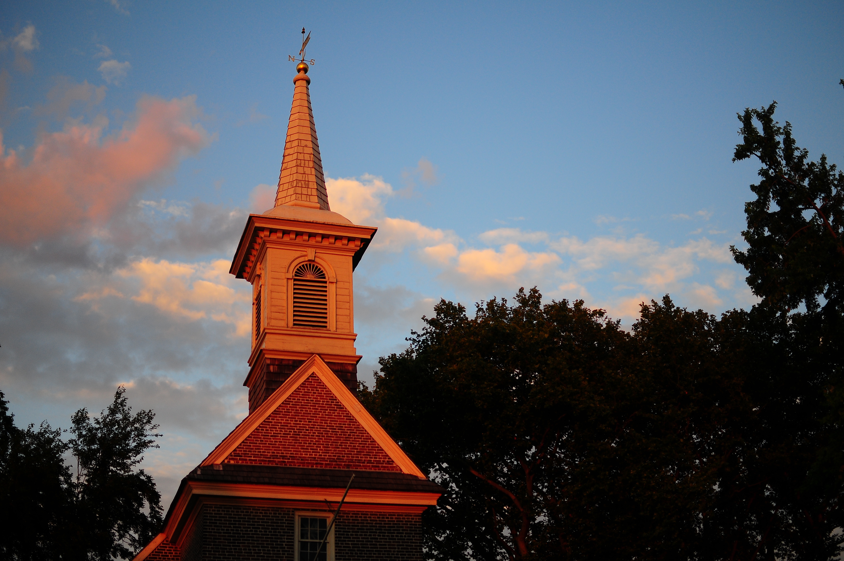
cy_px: 280
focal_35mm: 52
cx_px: 422
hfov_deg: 37.9
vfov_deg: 25.7
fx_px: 1229
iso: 200
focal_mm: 35
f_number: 1.8
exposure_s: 1/1600
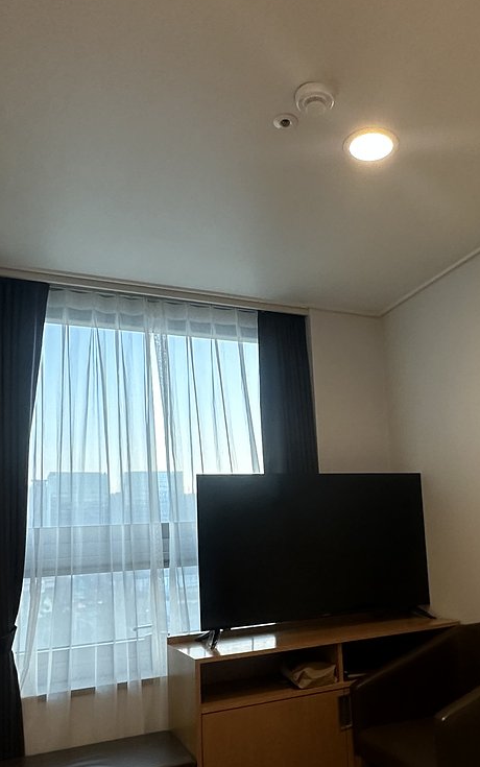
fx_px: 648
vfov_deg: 60.6
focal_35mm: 31
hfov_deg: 39.7
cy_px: 469
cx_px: 350
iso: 320
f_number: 2.2
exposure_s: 1/120
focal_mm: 2.22
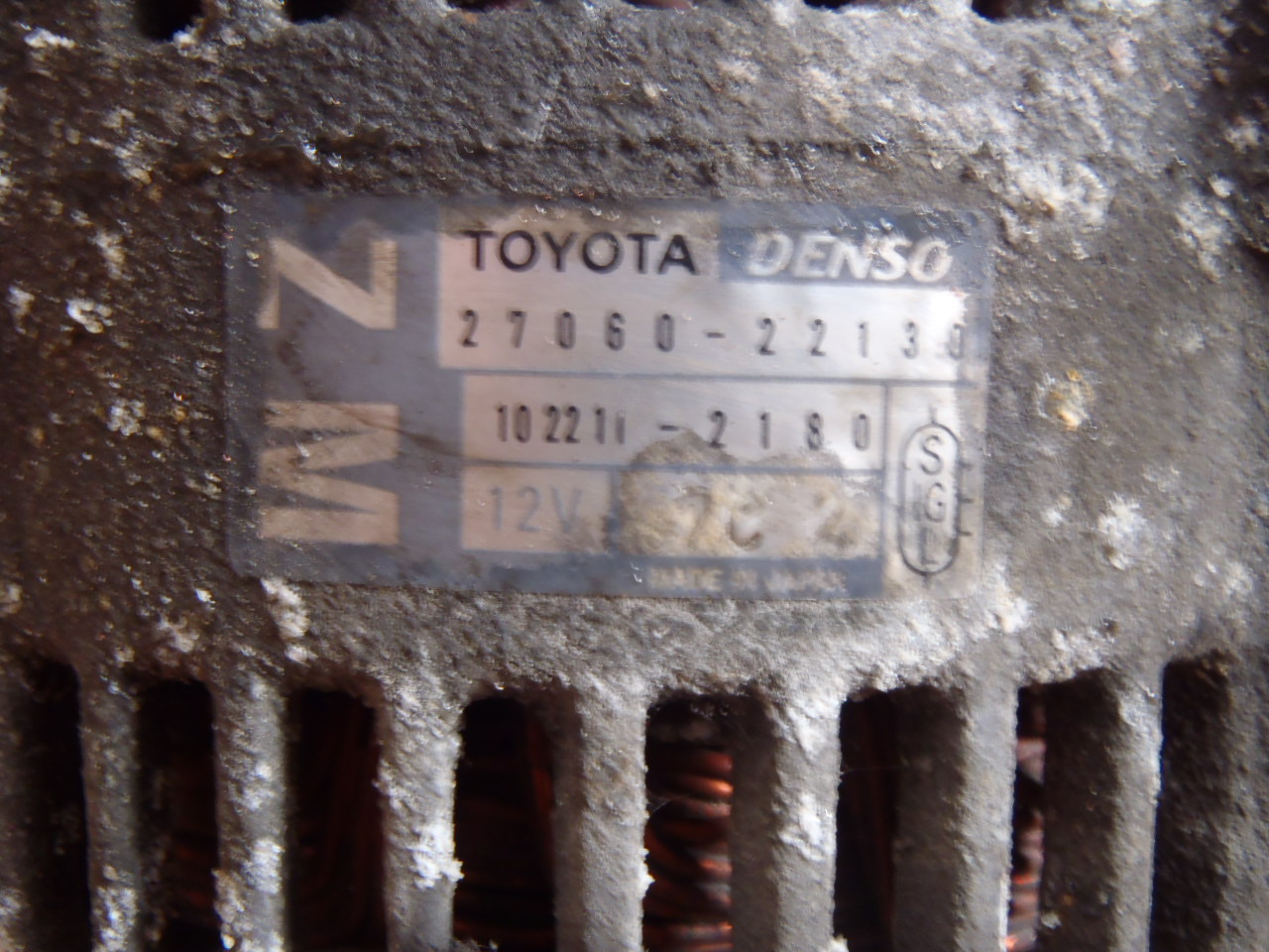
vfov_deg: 38.7
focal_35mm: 37
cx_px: 634
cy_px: 476
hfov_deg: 50.1
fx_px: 1356
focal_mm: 6.64
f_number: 4.7
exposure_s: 1/6
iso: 200
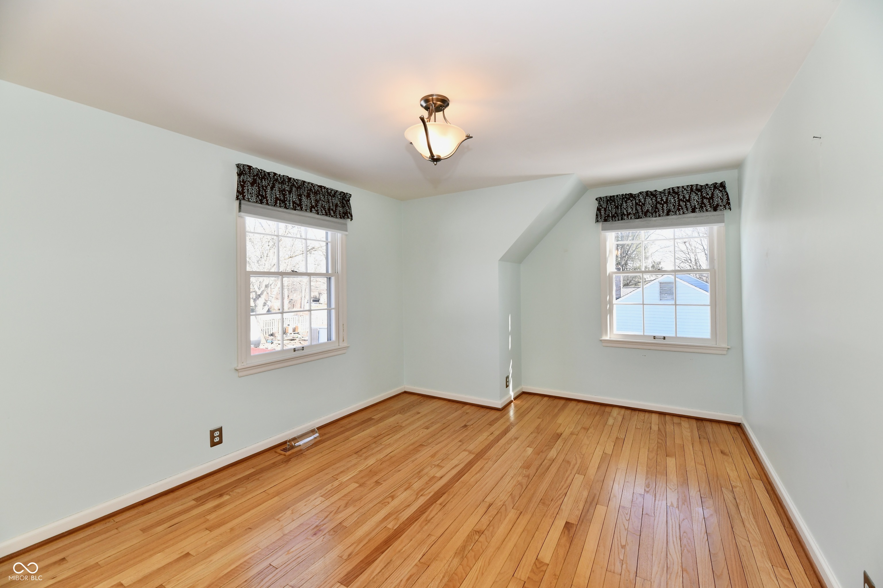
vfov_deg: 81.2
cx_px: 442
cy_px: 294
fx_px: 343
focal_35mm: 14
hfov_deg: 104.3
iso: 640
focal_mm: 14
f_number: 8
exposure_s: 1/250
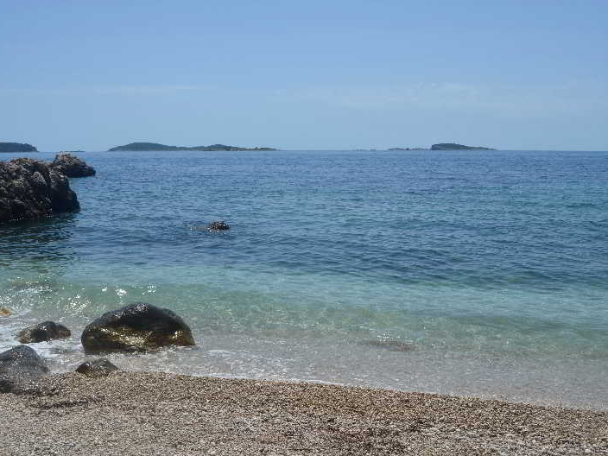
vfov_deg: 39.7
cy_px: 228
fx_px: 632
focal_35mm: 36
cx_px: 301
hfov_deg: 51.4
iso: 100
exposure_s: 1/400
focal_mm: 22
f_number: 10
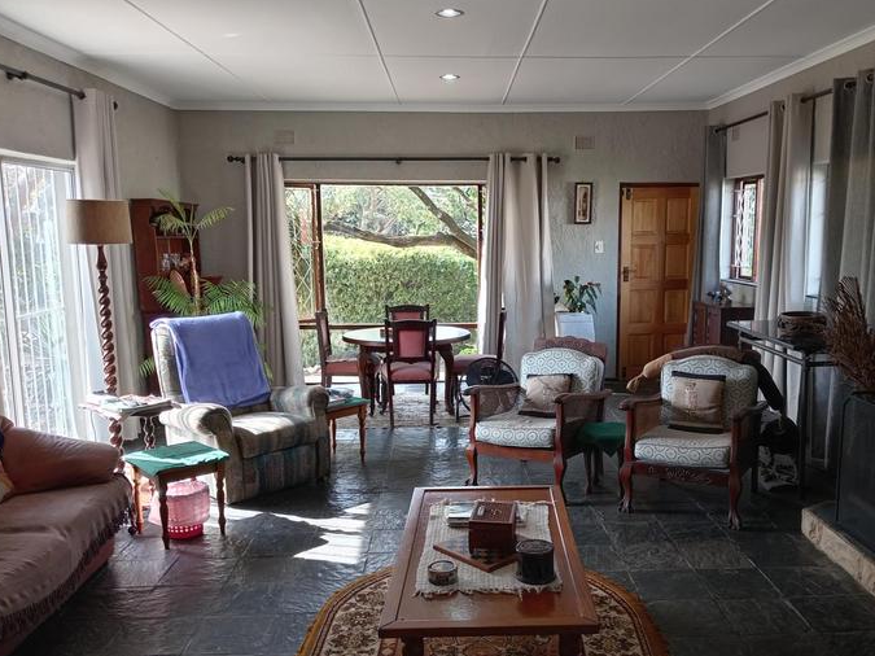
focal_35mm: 32
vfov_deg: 44.1
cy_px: 359
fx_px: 809
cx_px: 502
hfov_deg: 56.6
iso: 185
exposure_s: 1/25
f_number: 1.8
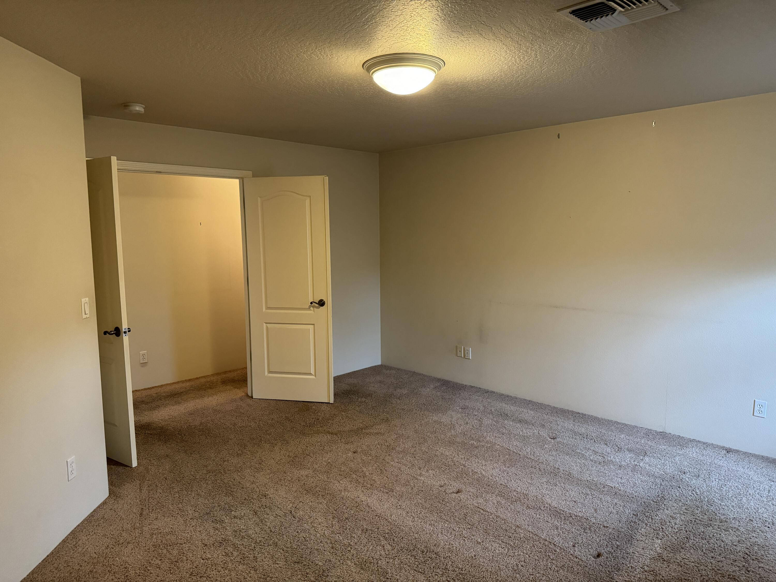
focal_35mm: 24
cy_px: 291
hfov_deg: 71.6
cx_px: 388
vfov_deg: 56.8
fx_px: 538
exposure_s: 1/60
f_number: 1.78
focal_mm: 6.86
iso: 640
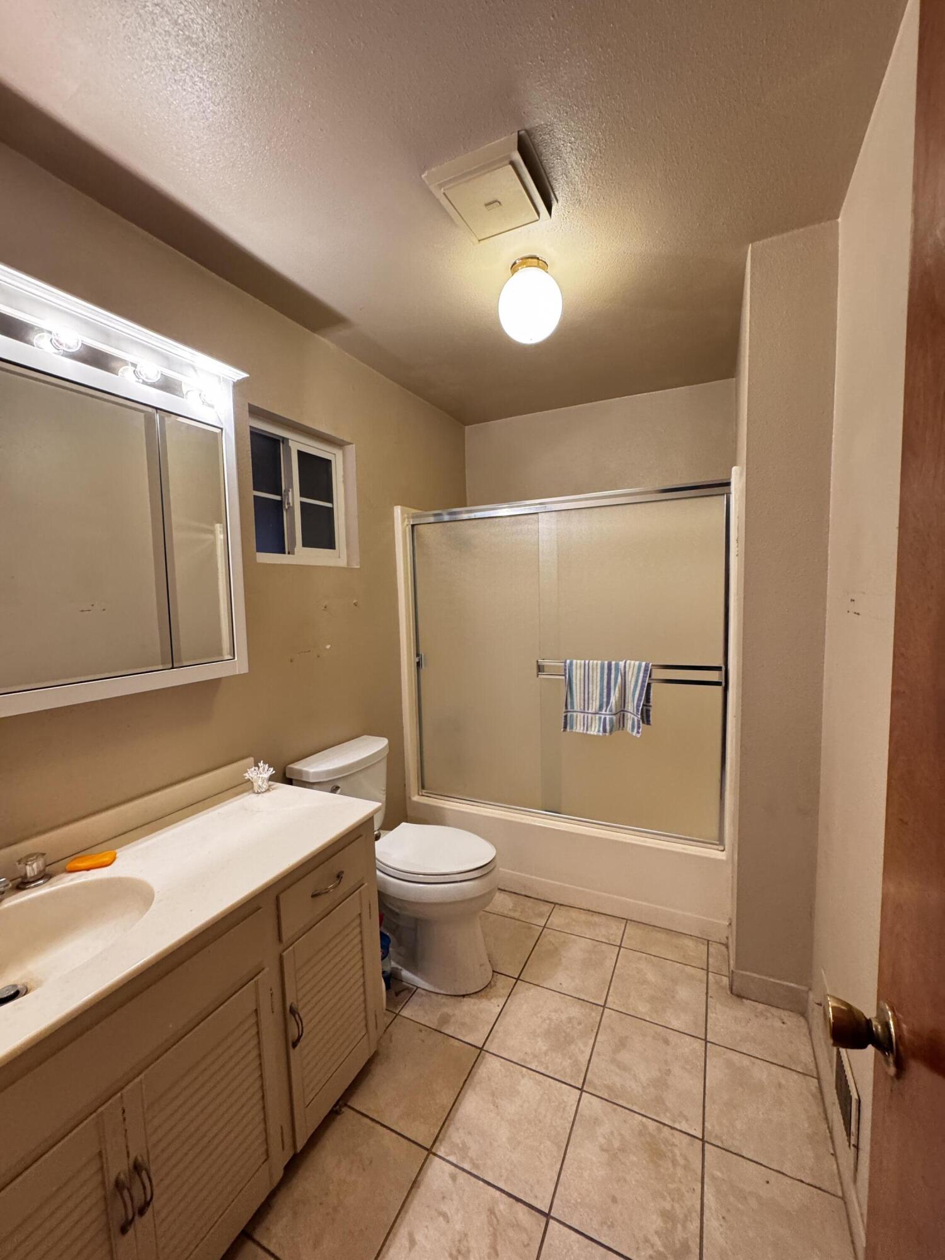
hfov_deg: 85.7
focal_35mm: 14
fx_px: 510
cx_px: 472
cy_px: 630
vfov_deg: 102.1
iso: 500
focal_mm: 2.22
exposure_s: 1/60
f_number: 2.2
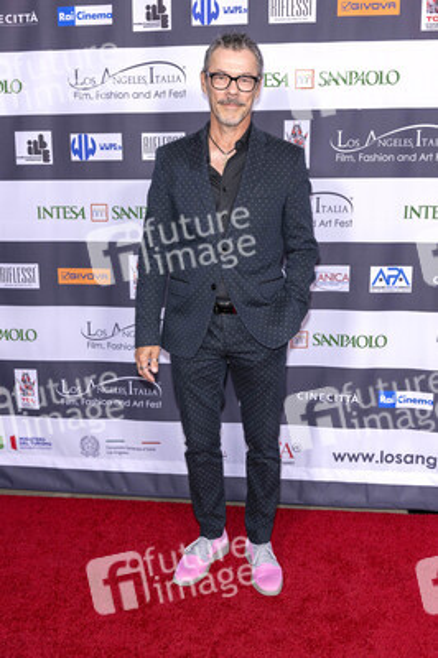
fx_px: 622
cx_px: 219
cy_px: 329
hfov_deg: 38.8
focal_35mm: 34
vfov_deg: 55.8
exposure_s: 1/200
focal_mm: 34
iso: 800
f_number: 5.6
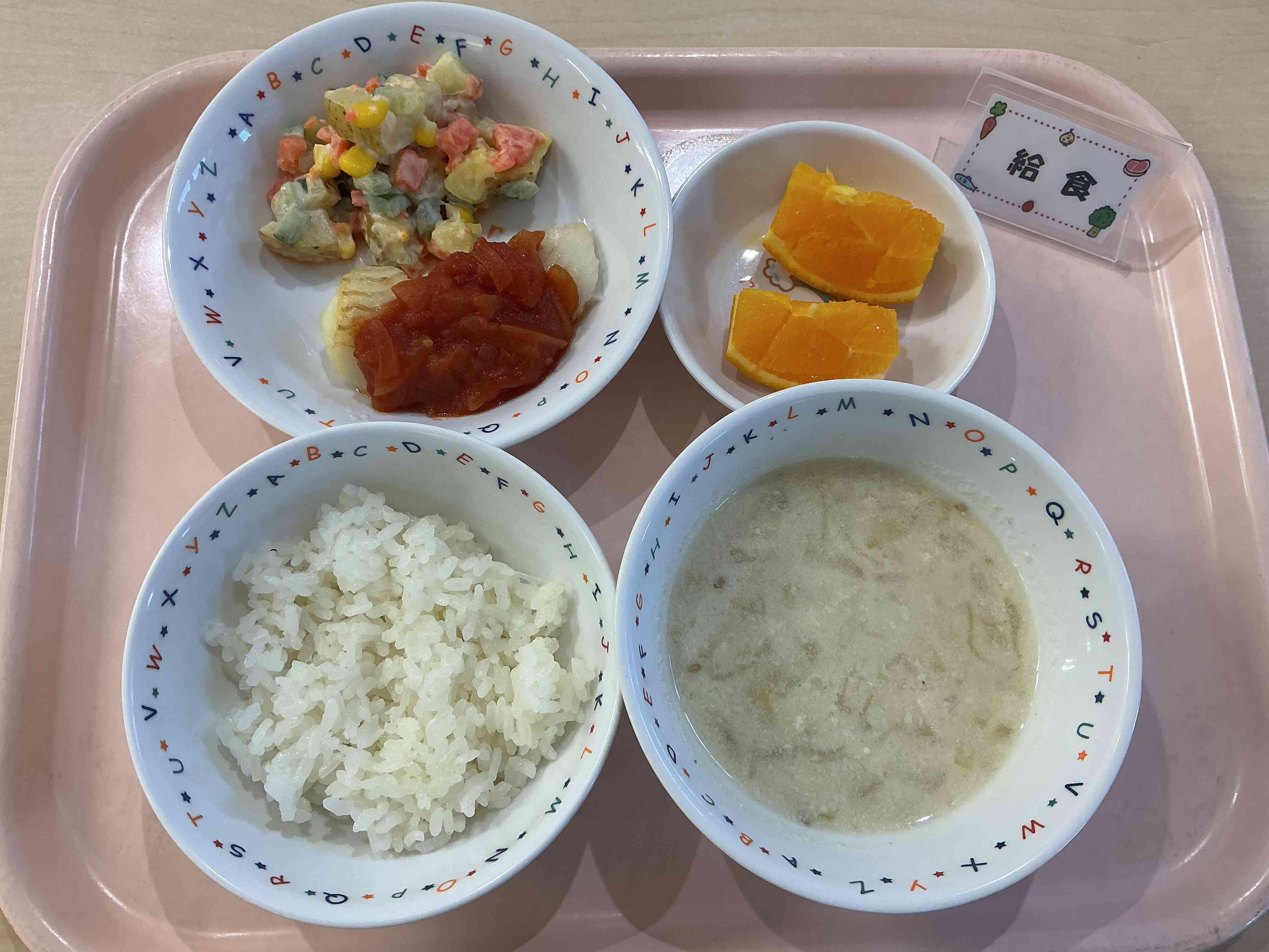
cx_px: 634
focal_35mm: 29
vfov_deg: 48.2
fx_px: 1063
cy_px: 476
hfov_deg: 61.7
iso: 40
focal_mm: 3
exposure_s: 1/60
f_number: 1.8
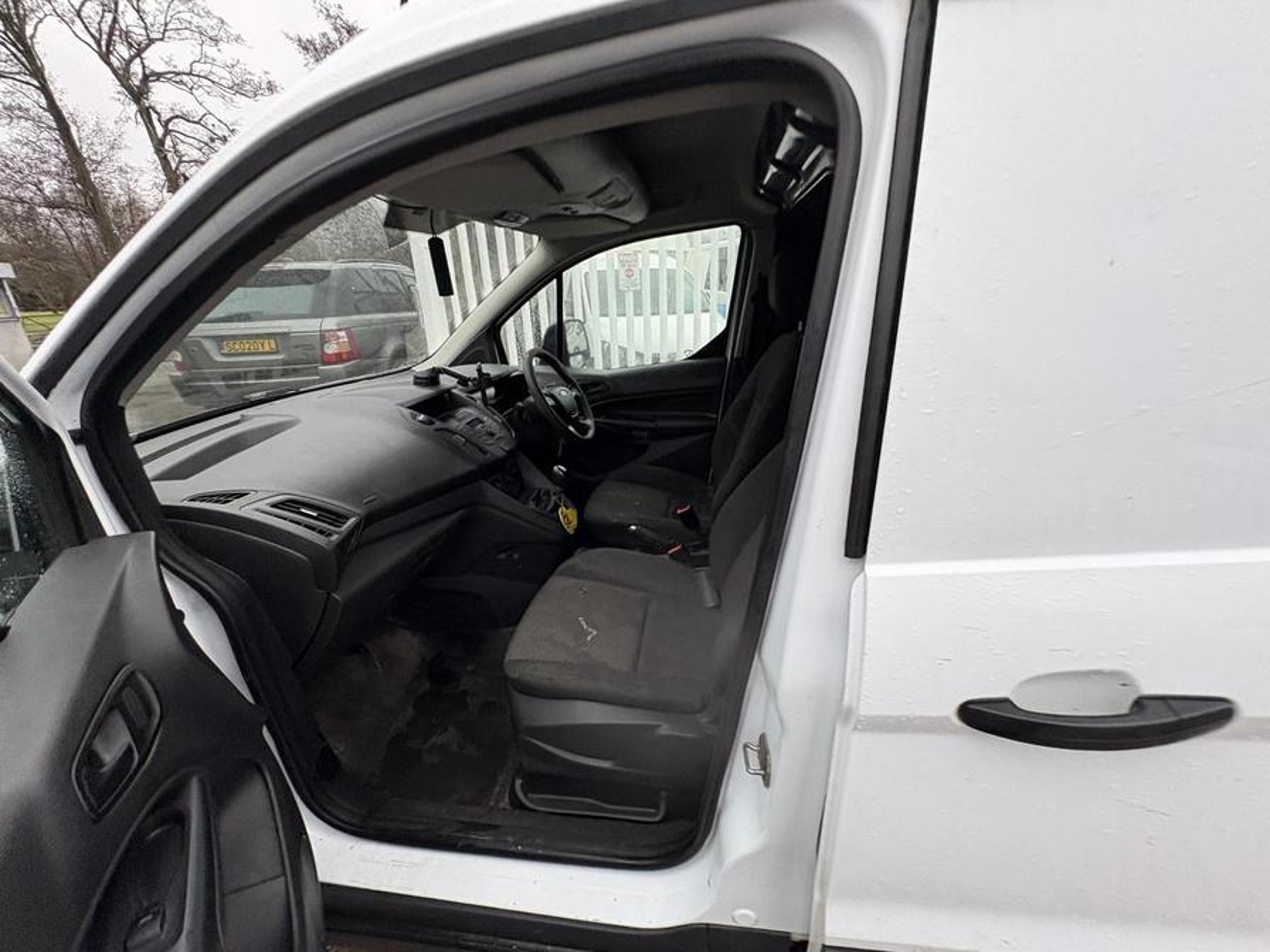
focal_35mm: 14
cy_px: 476
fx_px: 514
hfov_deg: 102.1
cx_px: 635
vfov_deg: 85.7
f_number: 2.2
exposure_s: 1/69
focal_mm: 2.22
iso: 250
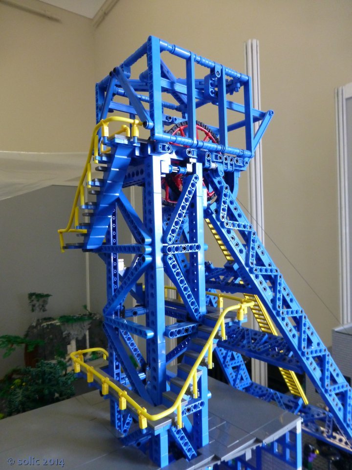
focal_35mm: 24
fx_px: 325
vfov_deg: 71.6
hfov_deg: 56.8
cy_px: 235
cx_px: 176
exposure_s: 1/50
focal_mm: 4.3
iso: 400
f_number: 3.3
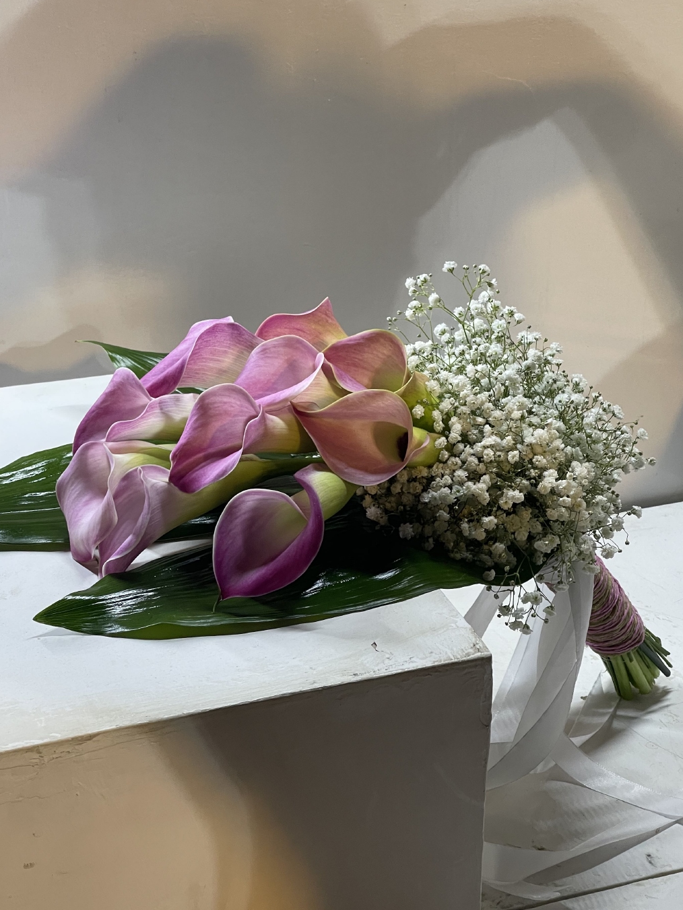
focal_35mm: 71
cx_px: 361
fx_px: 1868
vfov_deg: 27.4
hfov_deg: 20.7
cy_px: 417
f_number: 2.2
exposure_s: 1/100
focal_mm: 7.5
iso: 160
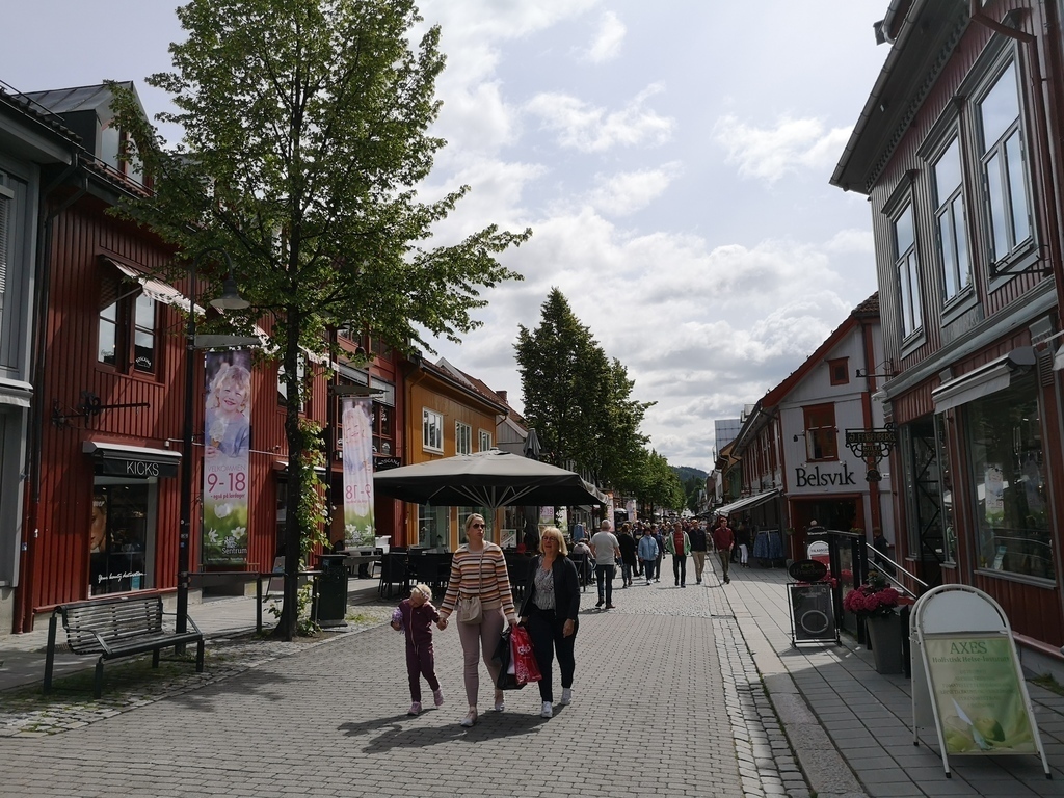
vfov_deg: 51.4
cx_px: 532
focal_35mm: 27
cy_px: 399
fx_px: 830
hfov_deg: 65.3
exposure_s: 1/4975
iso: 50
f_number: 1.8
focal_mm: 3.95
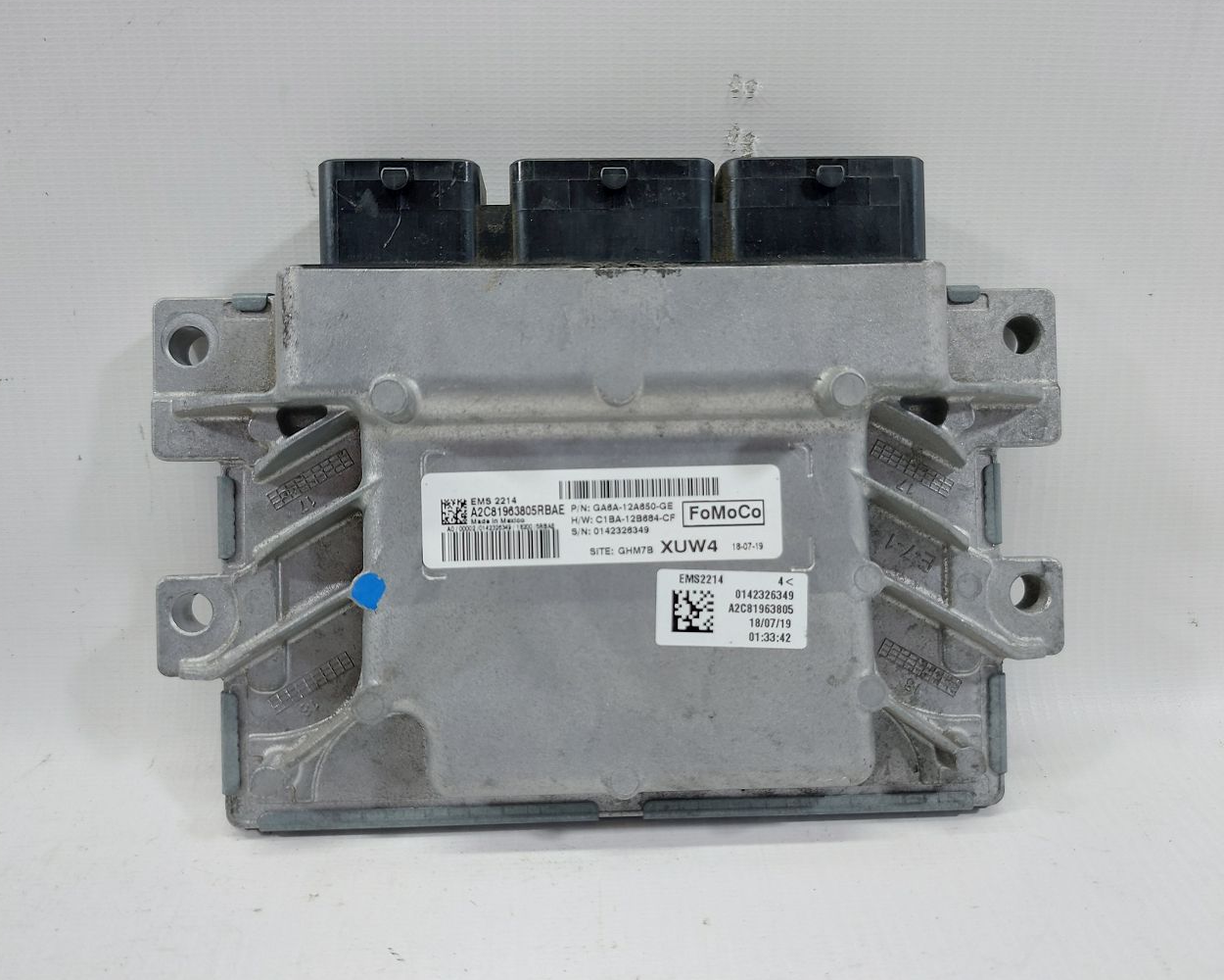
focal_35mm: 26
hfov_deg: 66.0
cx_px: 603
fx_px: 942
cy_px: 480
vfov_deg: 54.9
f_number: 1.8
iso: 100
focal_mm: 5.23
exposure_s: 1/50
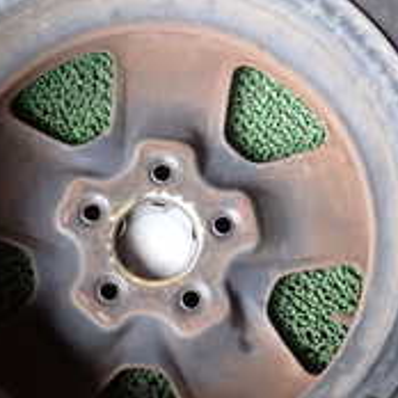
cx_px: 174
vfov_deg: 22.7
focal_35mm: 76
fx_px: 989
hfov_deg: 22.7
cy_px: 238
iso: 200
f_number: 2
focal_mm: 4.5
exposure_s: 1/60
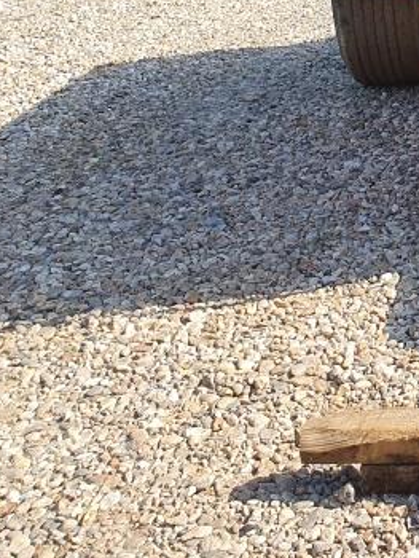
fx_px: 1225
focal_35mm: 76
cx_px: 698
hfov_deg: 16.8
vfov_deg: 24.5
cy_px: 10
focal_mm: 4.32
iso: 50
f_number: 2.4
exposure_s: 1/798
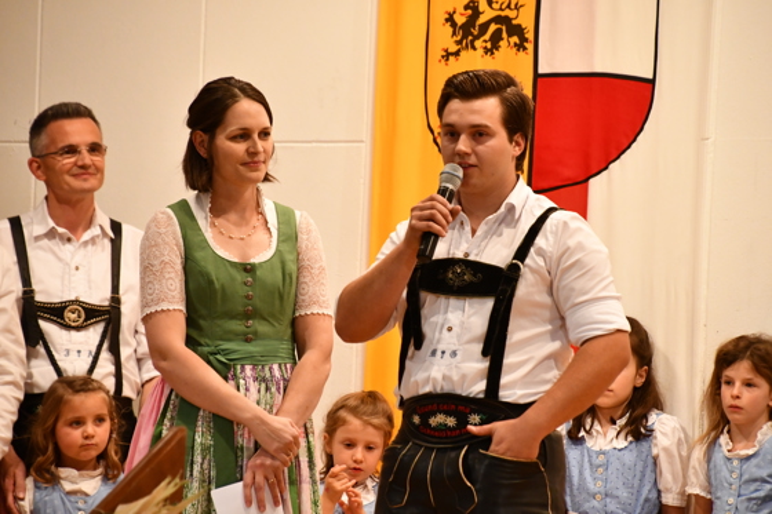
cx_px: 386
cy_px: 257
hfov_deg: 7.1
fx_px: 6260
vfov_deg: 4.7
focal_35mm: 292
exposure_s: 1/250
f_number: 6.3
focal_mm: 195
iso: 4500
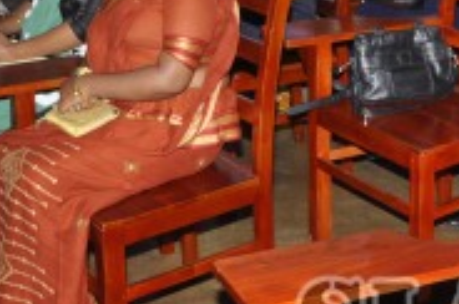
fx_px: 1120
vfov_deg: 15.1
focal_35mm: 88
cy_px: -22
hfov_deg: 22.9
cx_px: 364
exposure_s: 1/100
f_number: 6.3
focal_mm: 18
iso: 500
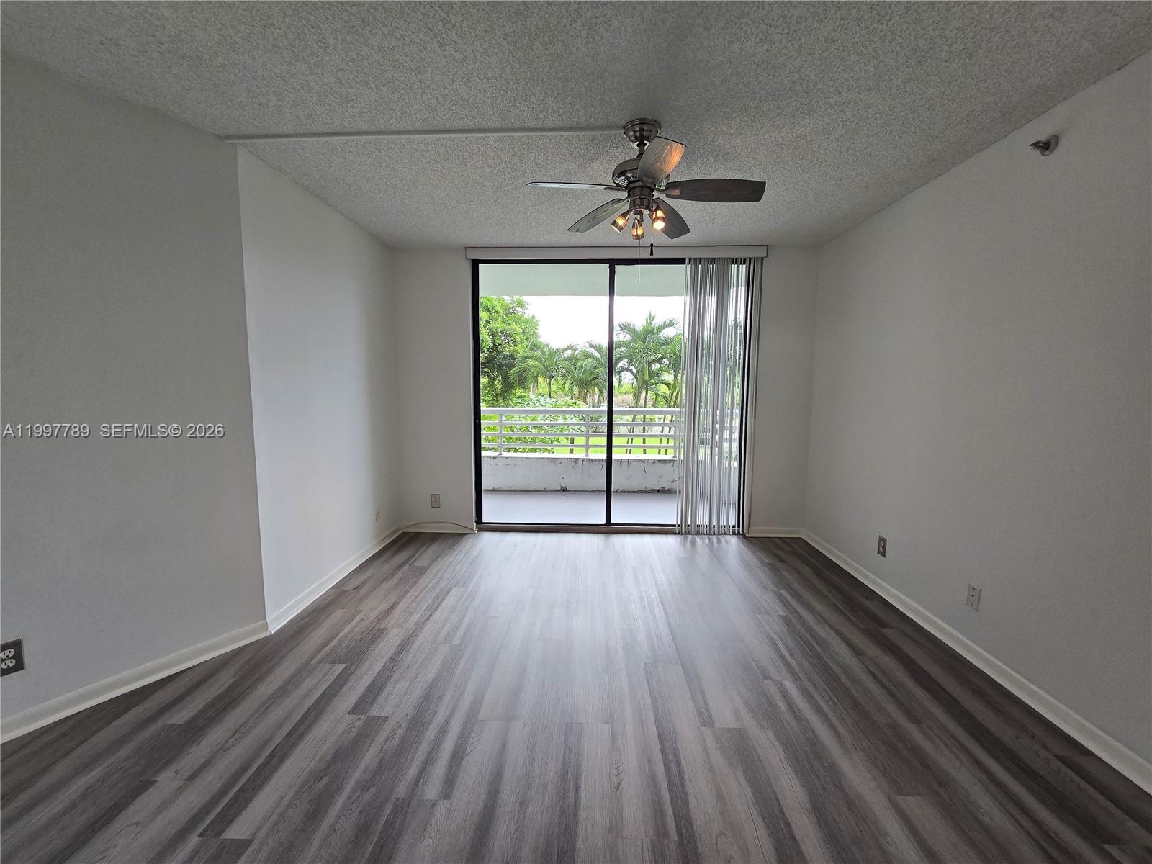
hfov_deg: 106.2
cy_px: 432
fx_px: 433
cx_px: 576
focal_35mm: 13
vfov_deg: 89.9
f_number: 2.2
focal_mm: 2.2
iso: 64
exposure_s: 1/60
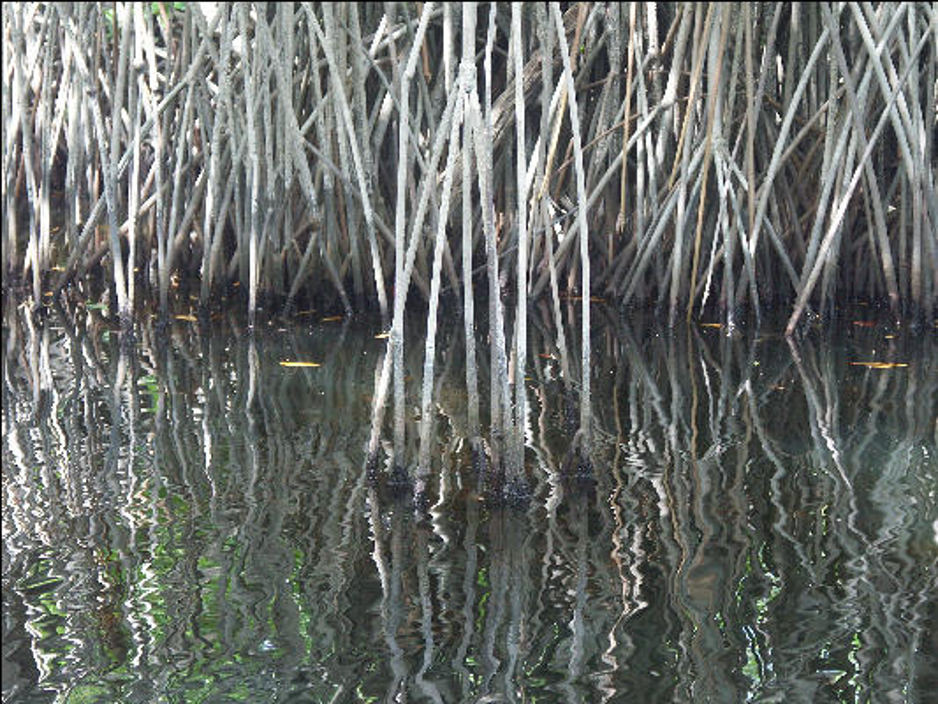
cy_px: 352
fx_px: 3334
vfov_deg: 12.1
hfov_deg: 16.0
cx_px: 469
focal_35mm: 123
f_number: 3.2
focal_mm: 31.18
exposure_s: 1/125
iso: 160
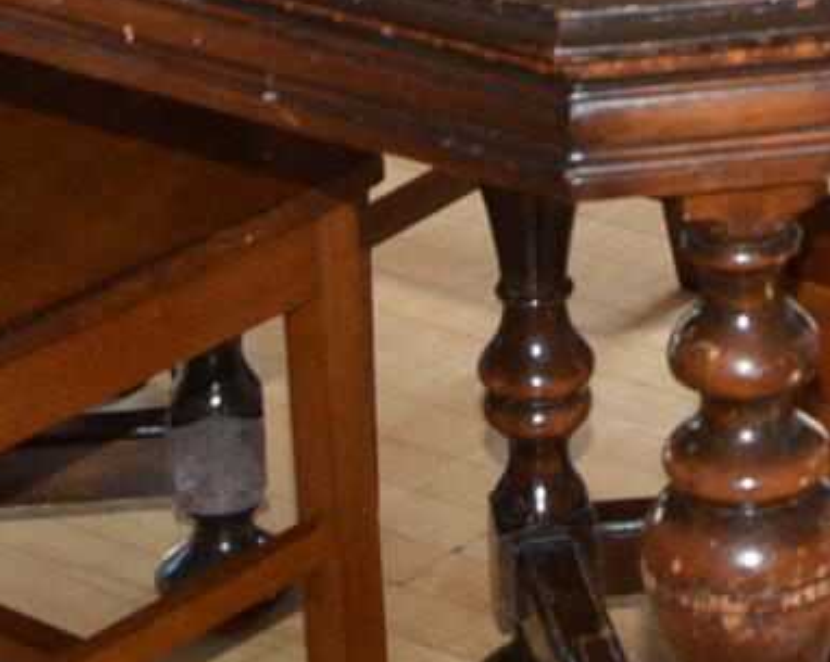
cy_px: -1037
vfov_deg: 7.9
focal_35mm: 177
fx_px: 4345
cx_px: 1032
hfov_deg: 10.7
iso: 1000
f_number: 7.1
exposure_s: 1/80
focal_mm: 24
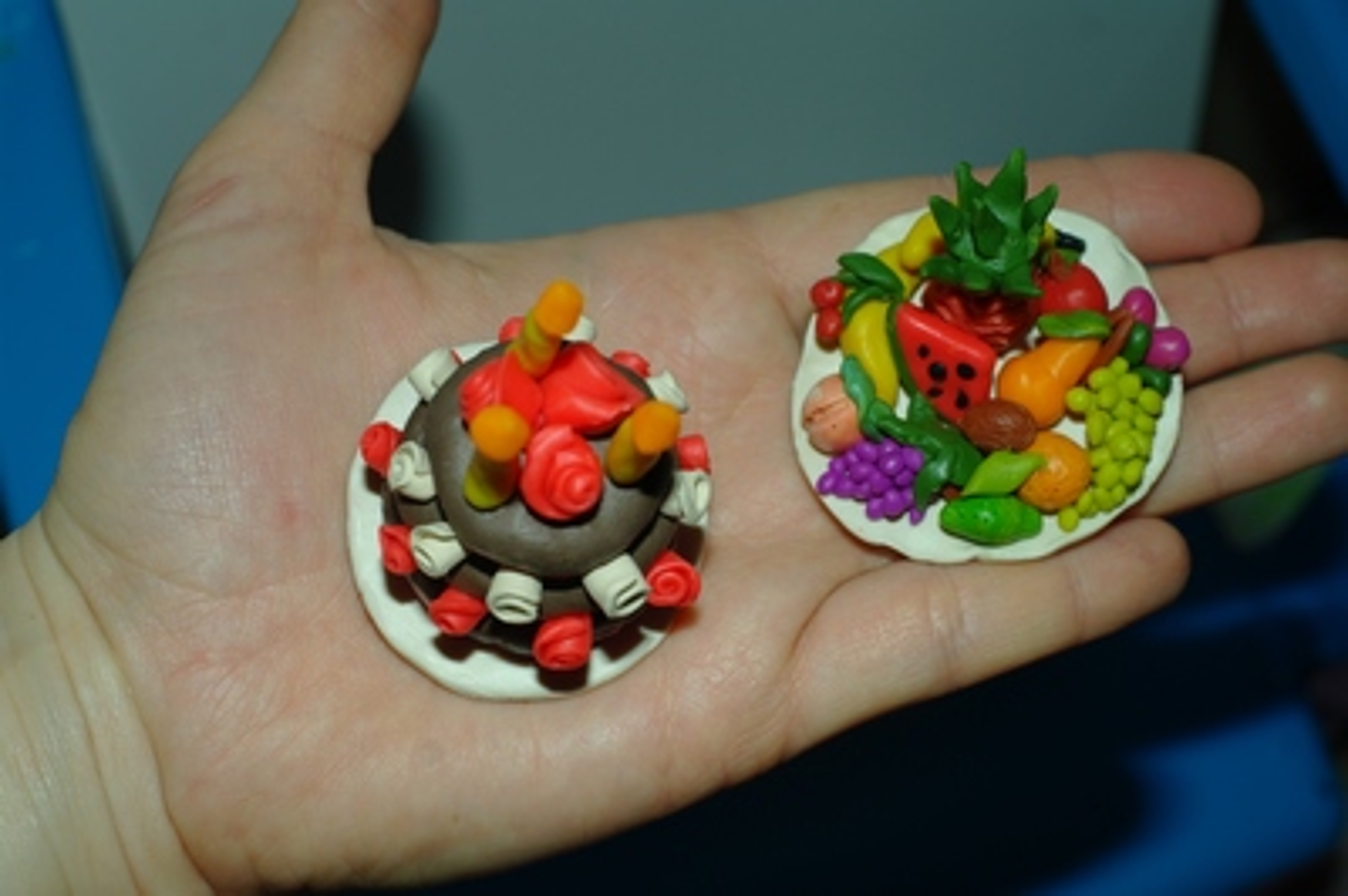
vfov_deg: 29.2
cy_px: 448
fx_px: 1721
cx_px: 674
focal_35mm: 46
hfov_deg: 42.8
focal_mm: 30
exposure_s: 1/180
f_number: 7.1
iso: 100
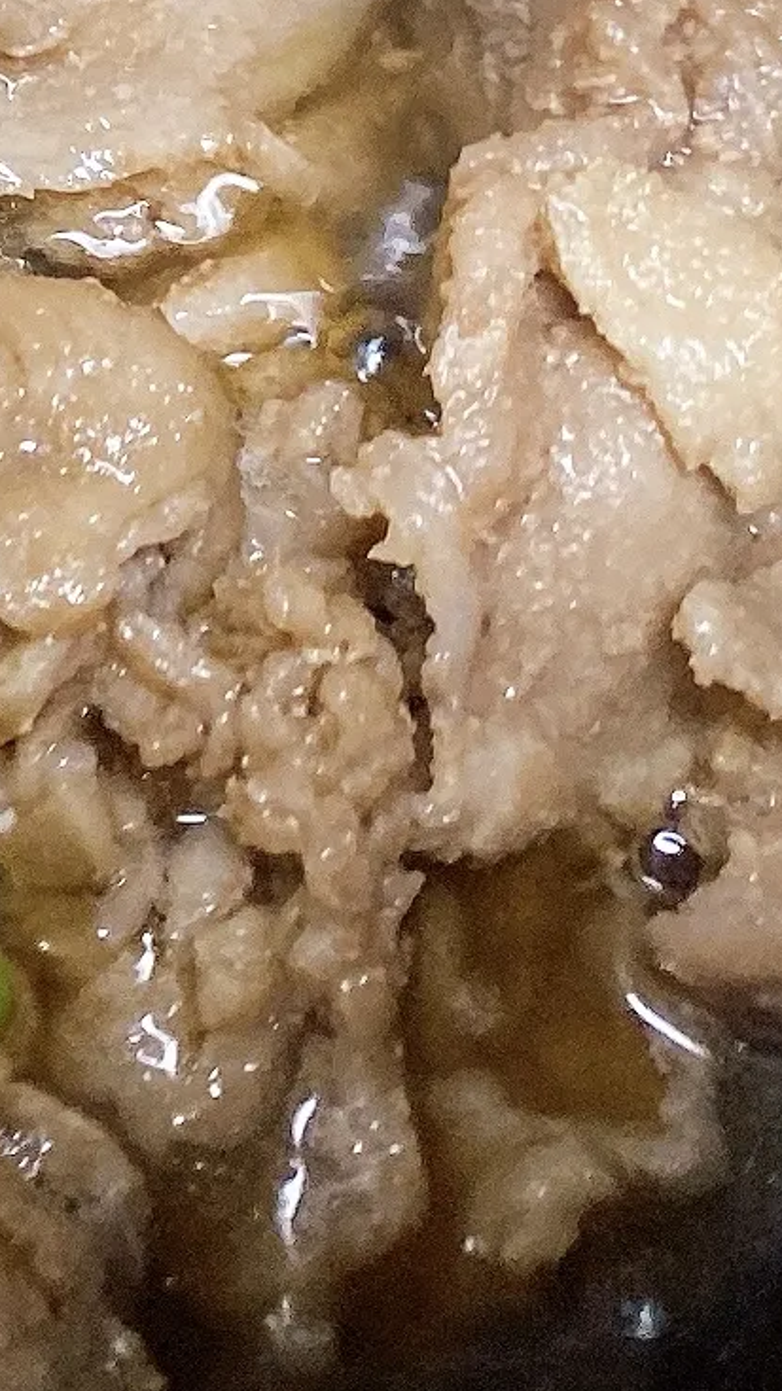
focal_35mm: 111
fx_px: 4095
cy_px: -401
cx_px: -1191
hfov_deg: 9.5
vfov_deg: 18.0
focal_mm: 4.25
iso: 125
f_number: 1.8
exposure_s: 1/60
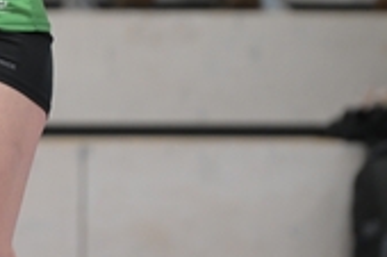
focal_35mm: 690
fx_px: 7410
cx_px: -116
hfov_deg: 3.0
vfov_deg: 2.0
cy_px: -150
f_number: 2.8
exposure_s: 1/500
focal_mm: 195
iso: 2000
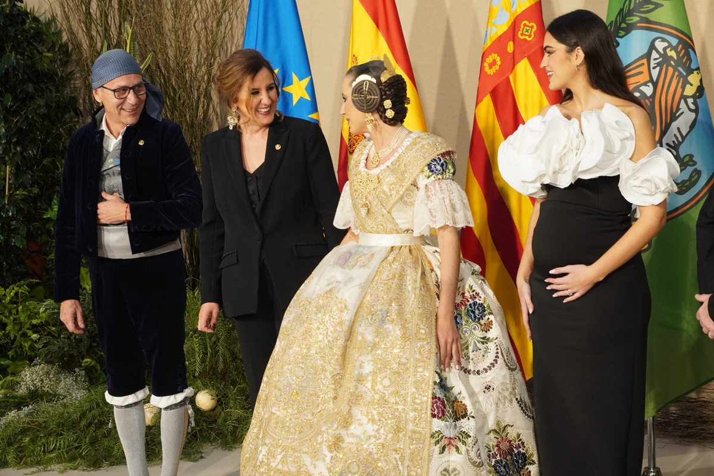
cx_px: 357
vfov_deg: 18.2
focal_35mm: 75
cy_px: 238
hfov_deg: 27.0
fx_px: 1487
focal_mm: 50
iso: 1250
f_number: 6.3
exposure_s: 1/80
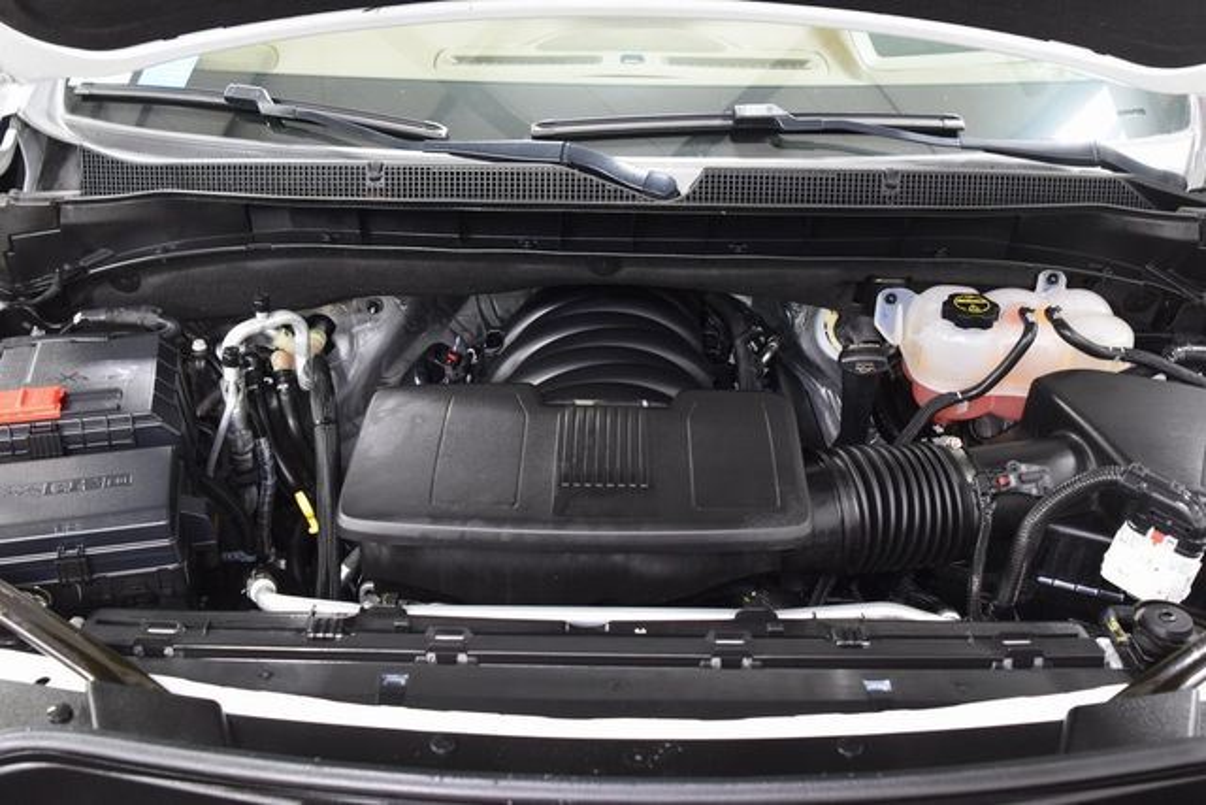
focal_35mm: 36
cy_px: 402
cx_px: 603
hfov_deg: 53.1
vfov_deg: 36.9
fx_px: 1206
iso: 1600
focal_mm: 24
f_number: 4.5
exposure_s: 1/15
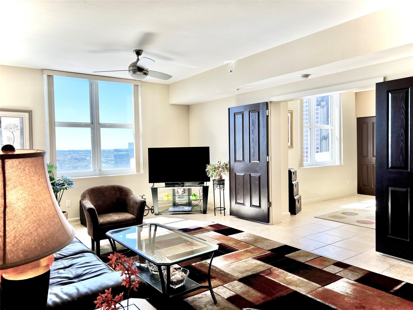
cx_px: 206
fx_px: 310
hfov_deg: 67.3
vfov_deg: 53.1
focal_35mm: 26
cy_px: 155
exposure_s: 1/303
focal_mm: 5.7
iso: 50
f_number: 1.5
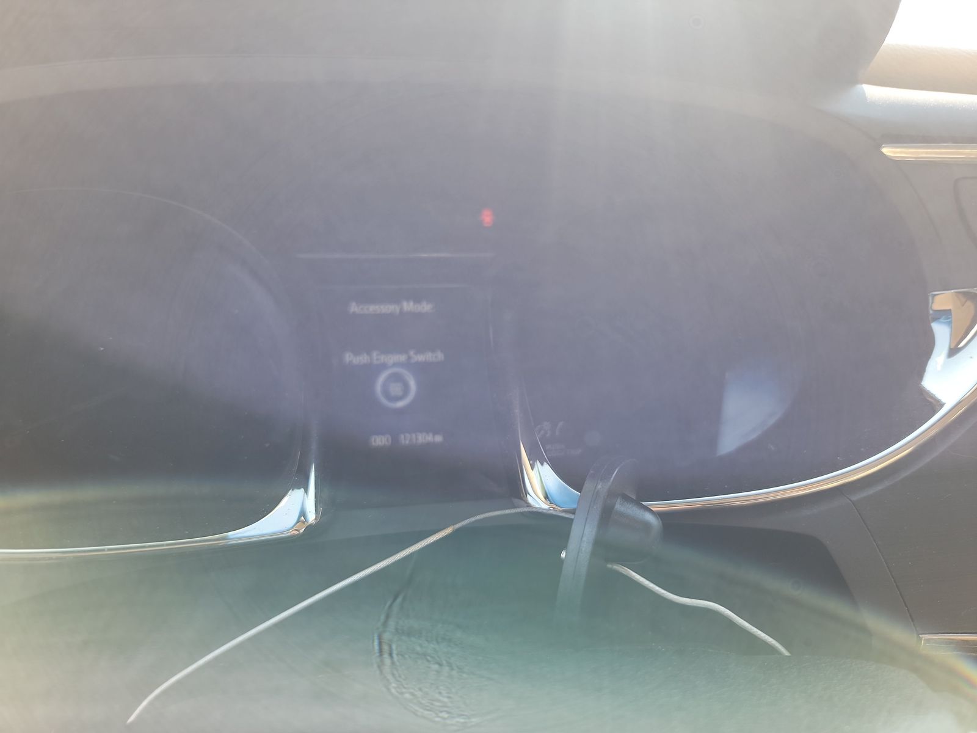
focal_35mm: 24
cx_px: 488
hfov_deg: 71.6
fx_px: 677
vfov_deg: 56.8
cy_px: 366
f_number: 1.8
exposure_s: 1/59
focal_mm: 6.7
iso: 60
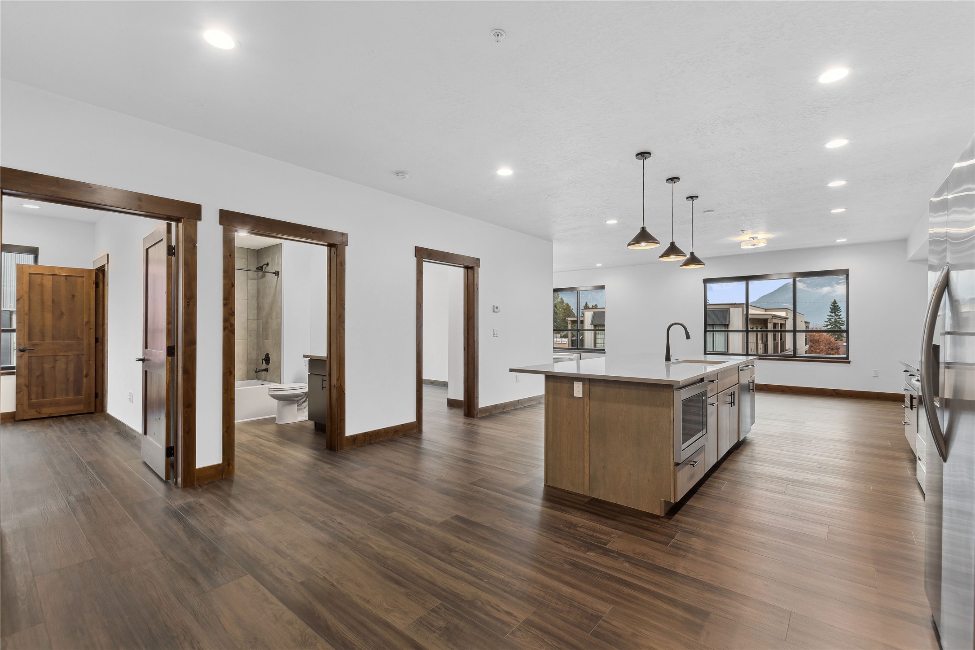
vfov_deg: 77.3
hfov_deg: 100.4
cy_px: 325
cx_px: 488
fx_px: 406
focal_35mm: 15
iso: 100
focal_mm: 10
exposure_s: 1/4
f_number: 6.3
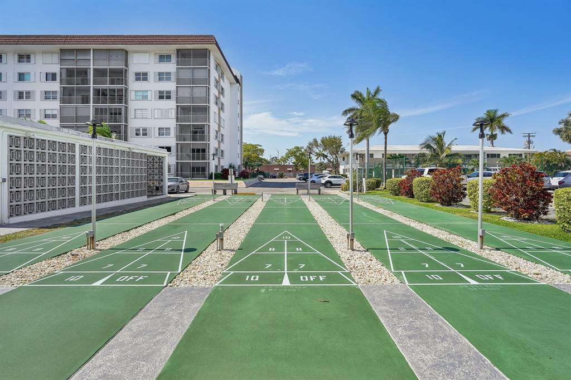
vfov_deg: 73.7
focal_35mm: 16
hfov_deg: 96.8
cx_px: 286
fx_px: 254
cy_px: 190
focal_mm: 16
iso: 100
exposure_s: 1/500
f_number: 8
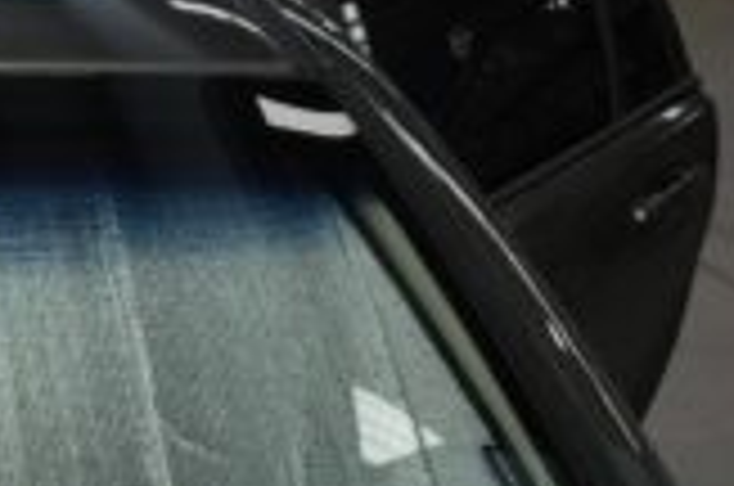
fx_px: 1689
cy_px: 583
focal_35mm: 83
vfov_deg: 15.8
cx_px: -374
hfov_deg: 20.8
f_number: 4
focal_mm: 18
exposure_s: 1/140
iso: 160
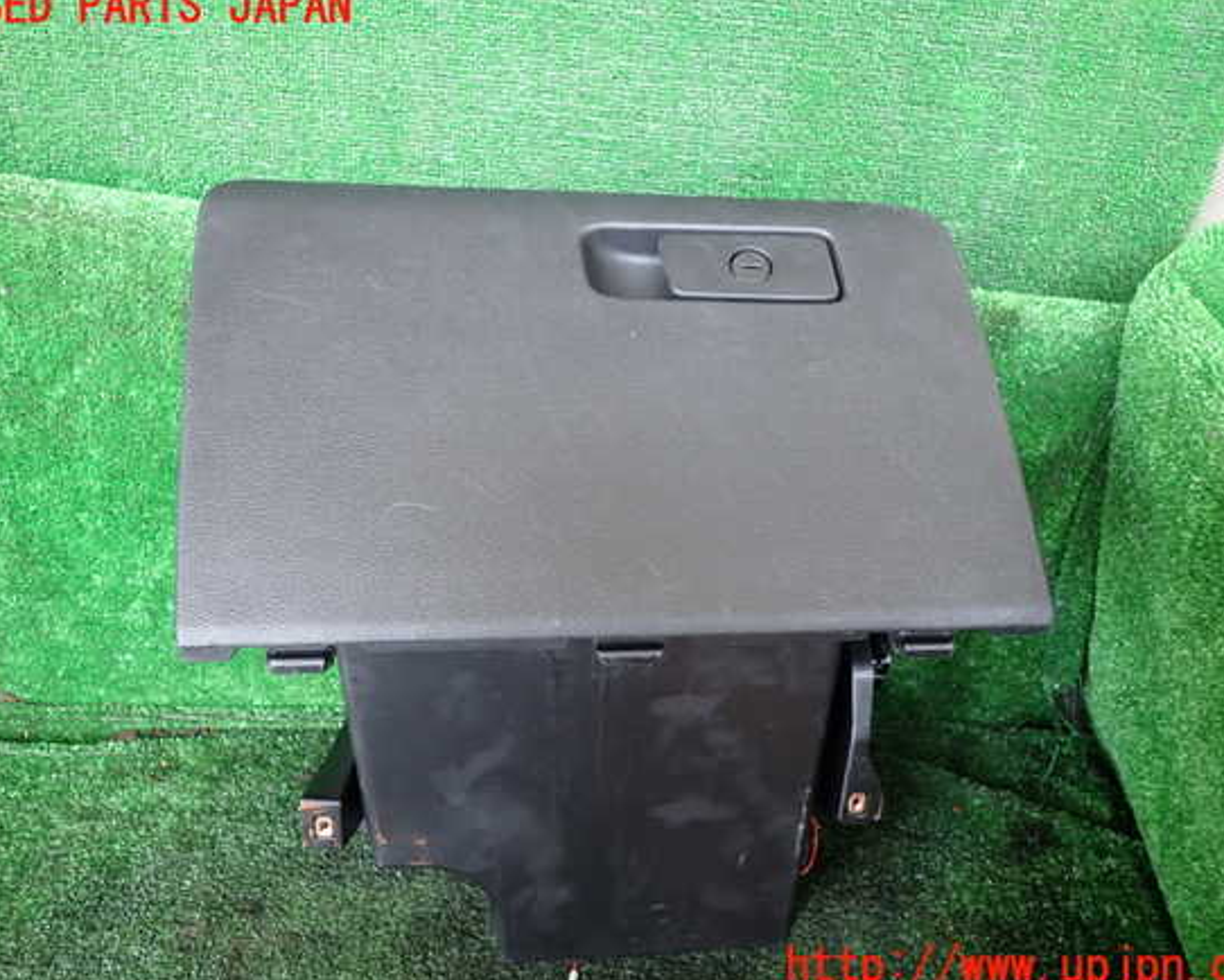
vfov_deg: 53.2
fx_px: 978
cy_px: 488
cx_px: 619
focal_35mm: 27
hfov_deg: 64.0
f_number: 2
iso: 200
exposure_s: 1/60
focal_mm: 4.5
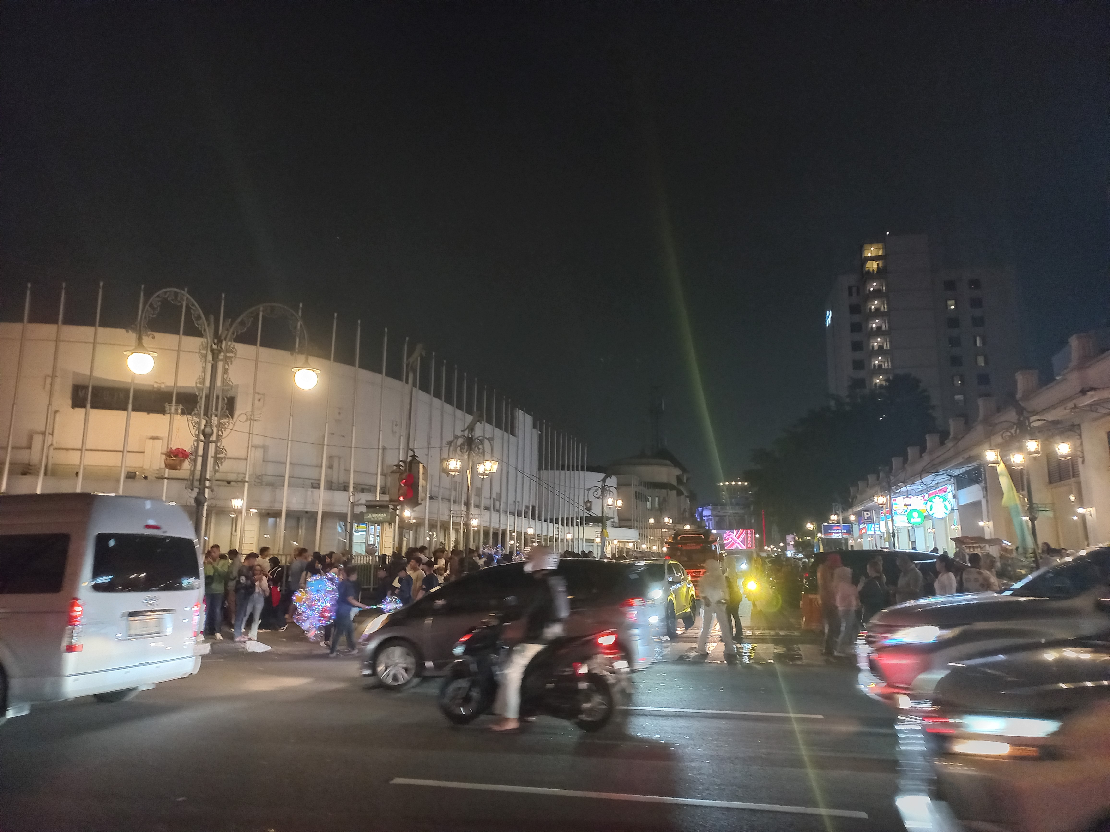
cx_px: 555
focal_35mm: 25
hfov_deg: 69.4
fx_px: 802
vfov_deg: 54.9
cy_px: 416
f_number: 1.8
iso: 1000
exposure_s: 1/25
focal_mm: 4.6
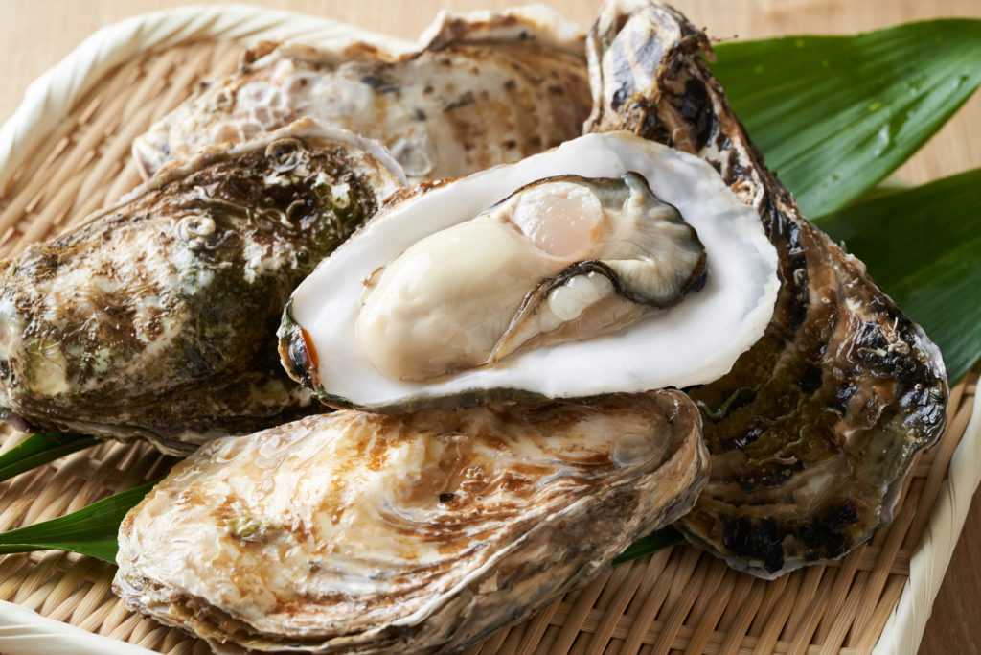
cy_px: 328
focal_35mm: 90
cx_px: 490
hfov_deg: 22.6
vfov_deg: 15.2
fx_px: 2453
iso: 100
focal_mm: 90
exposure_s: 1/125
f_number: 8
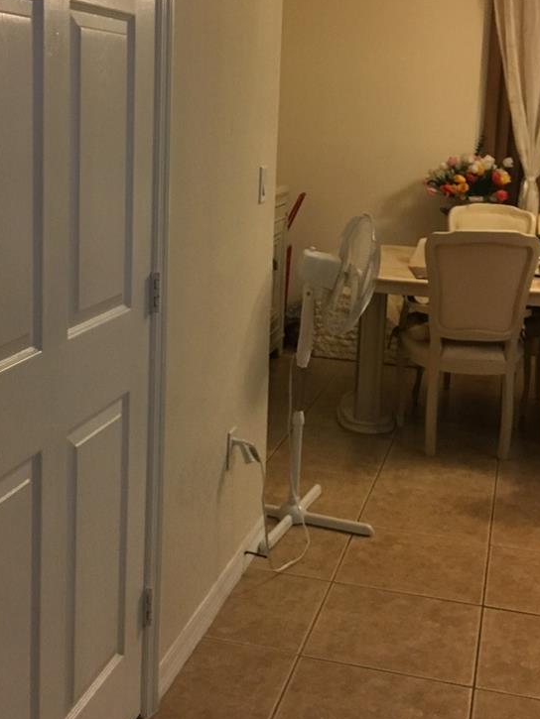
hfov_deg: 30.3
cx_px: 251
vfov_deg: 39.3
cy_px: 256
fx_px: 998
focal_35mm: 48
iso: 160
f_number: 2.2
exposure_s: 1/30
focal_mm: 4.15
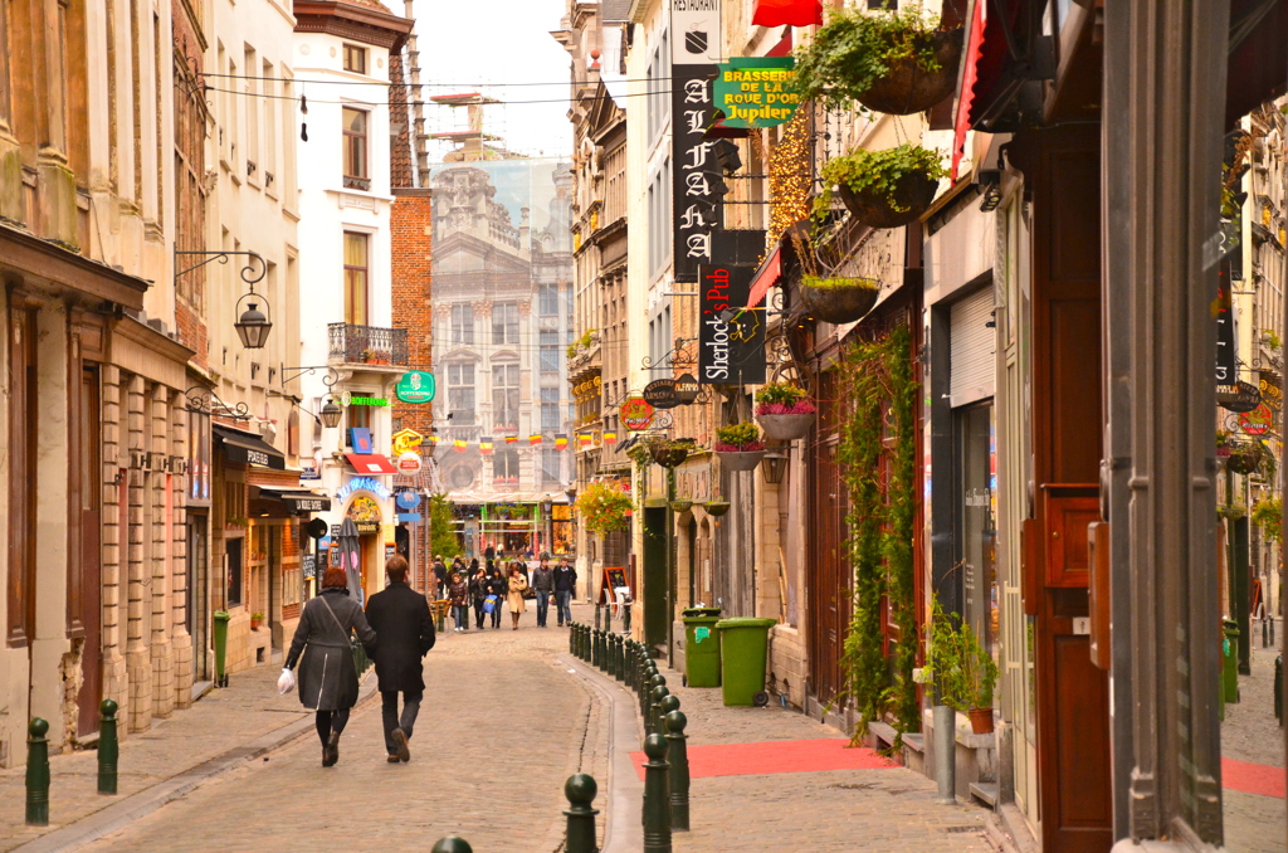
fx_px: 2785
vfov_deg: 17.4
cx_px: 644
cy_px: 426
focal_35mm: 78
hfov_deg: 26.0
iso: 1000
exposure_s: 1/50
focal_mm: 52
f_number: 5
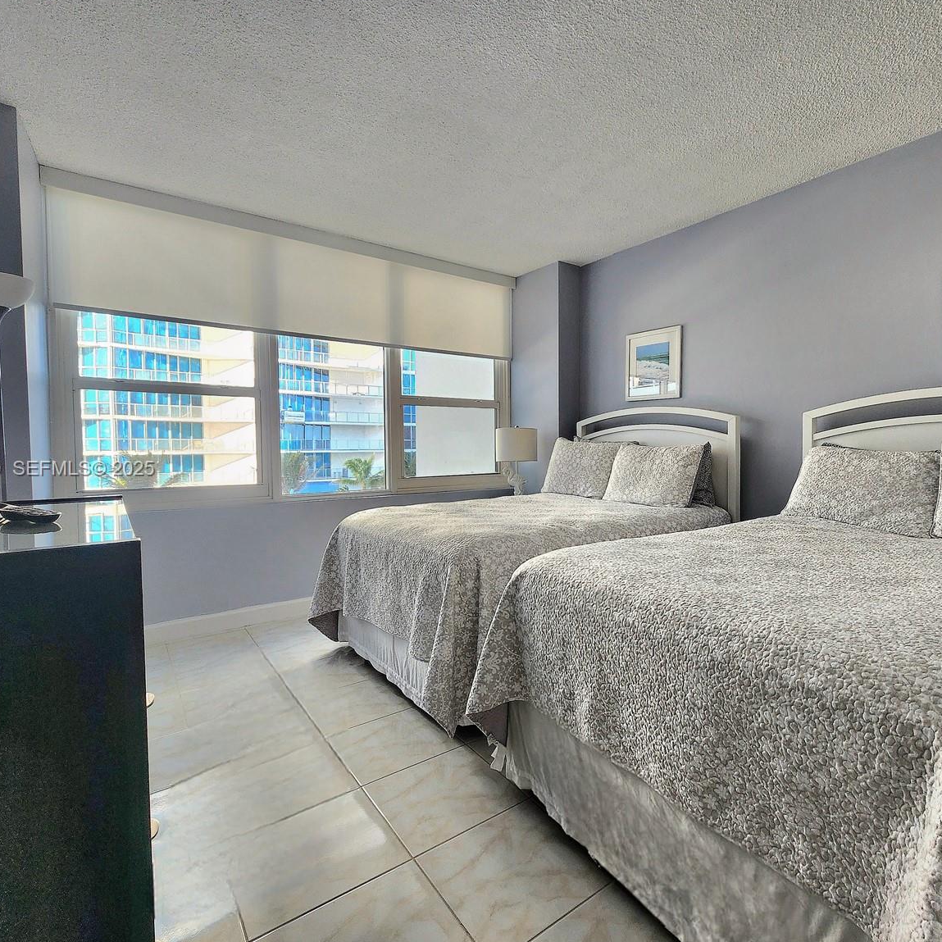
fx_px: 493
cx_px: 555
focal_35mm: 16
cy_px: 470
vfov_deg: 87.4
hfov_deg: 86.6
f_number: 2.2
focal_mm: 2.2
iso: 125
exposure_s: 1/60.2
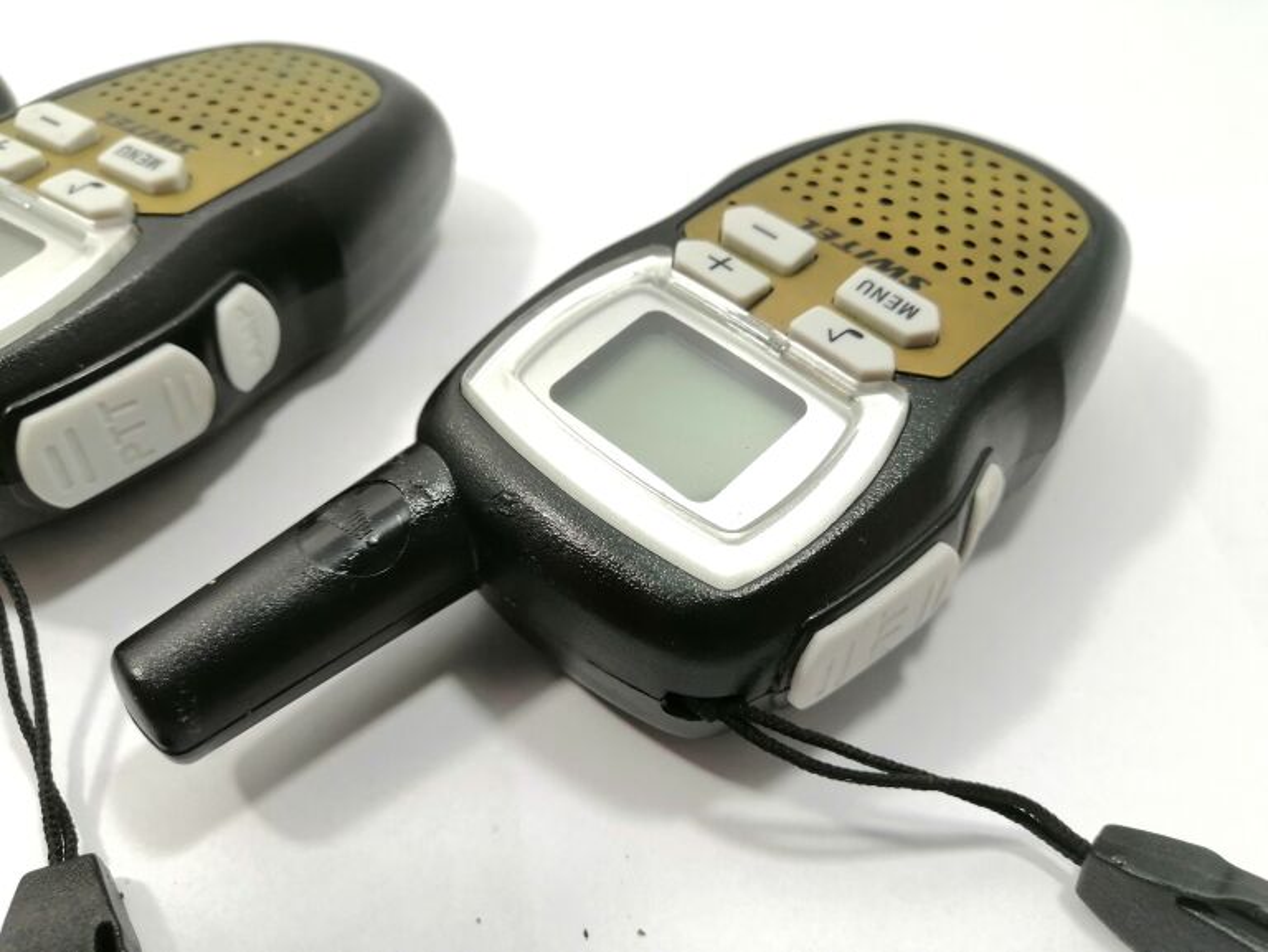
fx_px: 953
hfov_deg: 67.3
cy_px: 476
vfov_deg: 53.1
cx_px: 634
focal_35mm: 26
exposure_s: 1/139
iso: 50
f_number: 1.8
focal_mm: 3.95
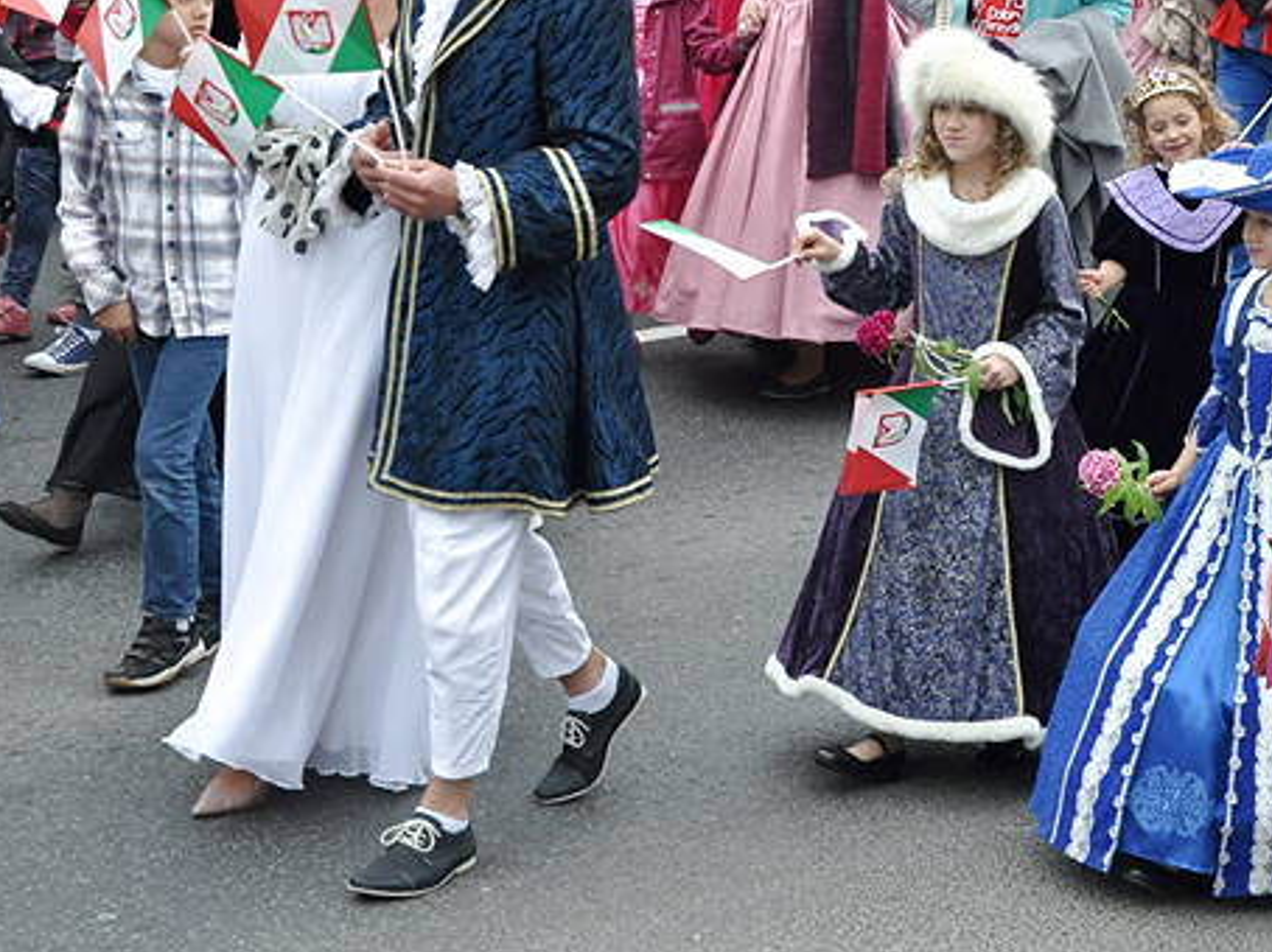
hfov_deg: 18.1
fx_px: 3966
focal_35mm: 108
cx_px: 953
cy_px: 312
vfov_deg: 13.7
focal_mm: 40
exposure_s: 1/500
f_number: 9
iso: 1250
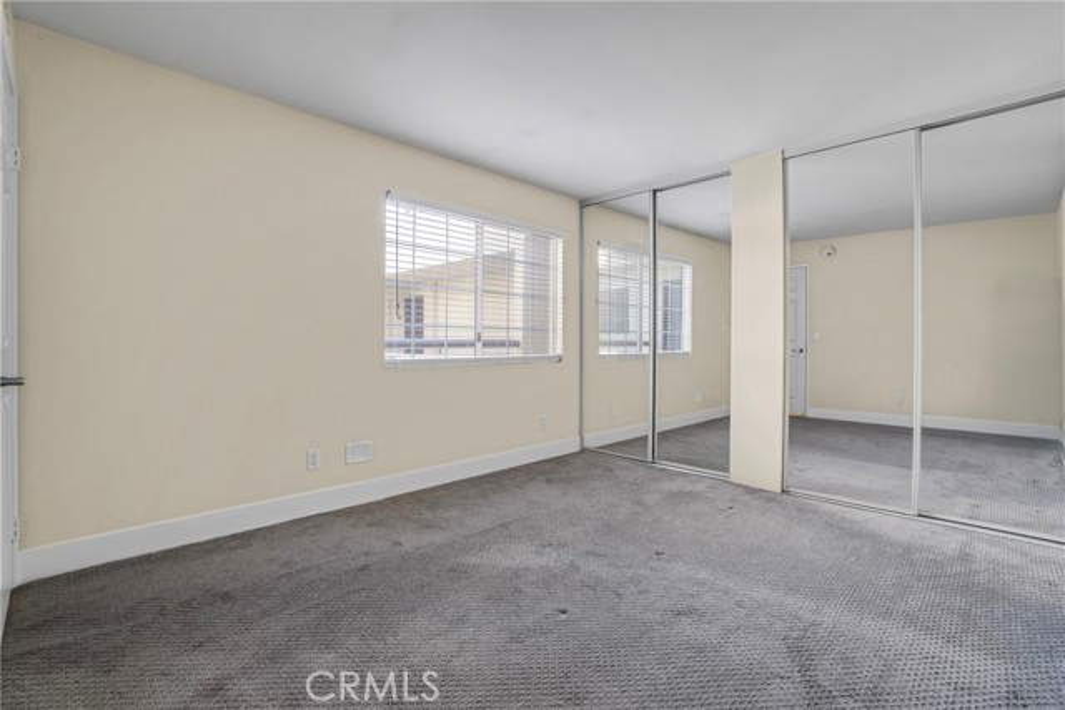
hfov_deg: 100.4
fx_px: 444
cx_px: 532
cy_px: 355
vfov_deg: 77.4
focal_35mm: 15
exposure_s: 1/25
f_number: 4
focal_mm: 10
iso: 800
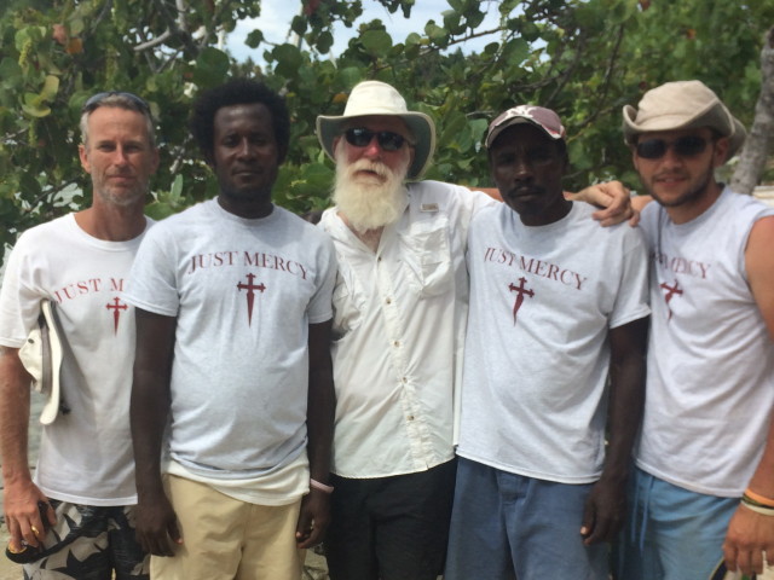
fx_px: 671
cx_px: 387
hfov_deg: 60.0
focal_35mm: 30
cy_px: 290
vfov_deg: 46.8
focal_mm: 4.12
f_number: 2.2
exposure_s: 1/1953
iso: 32
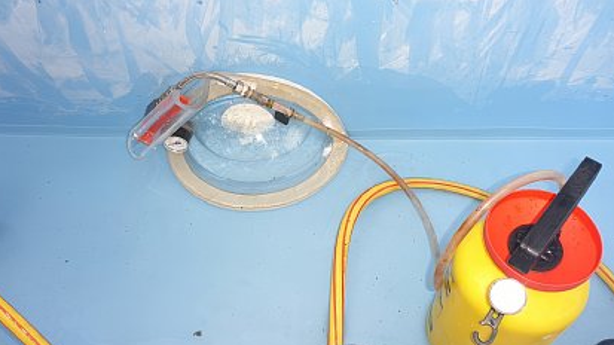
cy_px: 184
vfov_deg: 37.7
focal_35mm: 31
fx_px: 505
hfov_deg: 62.6
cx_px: 306
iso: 100
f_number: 3.3
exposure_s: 1/100
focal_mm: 4.9
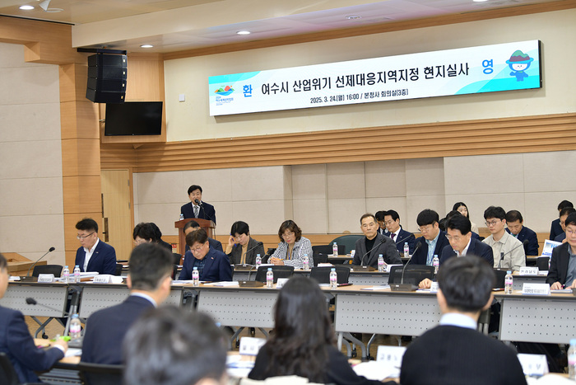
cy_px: 192
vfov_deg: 19.5
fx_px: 1120
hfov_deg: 28.8
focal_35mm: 70
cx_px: 288
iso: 500
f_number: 3.5
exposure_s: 1/160
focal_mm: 70
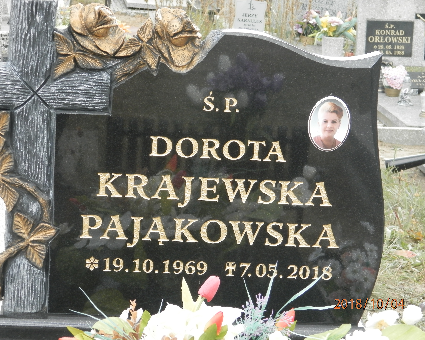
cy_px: 169
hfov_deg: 17.3
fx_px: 1396
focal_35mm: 111
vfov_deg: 13.9
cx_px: 204
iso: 200
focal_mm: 19
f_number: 4.5
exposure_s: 1/100
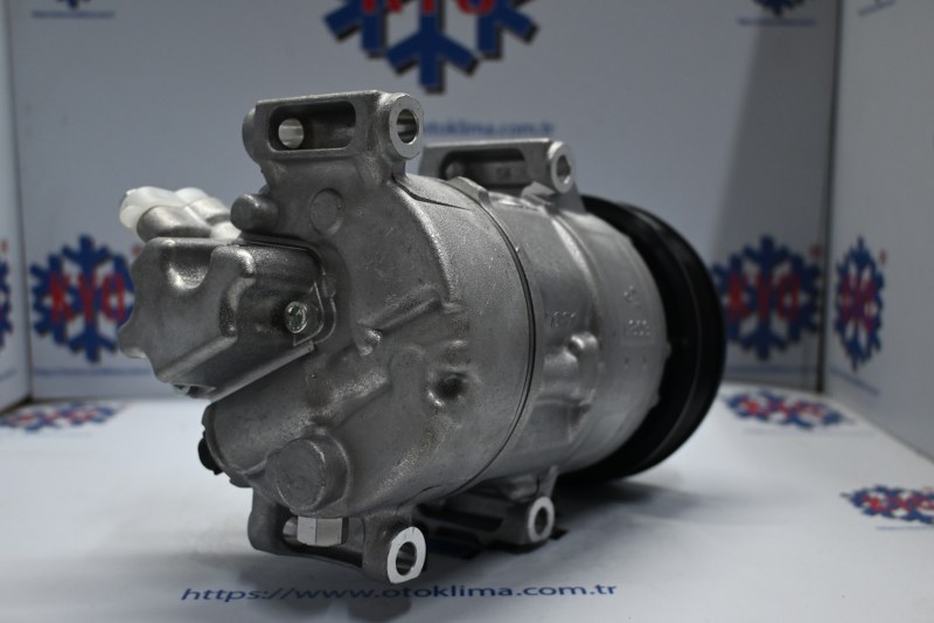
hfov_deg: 51.3
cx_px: 467
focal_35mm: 38
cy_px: 312
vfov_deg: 35.5
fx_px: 973
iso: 800
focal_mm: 25
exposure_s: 1/125
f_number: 4.2
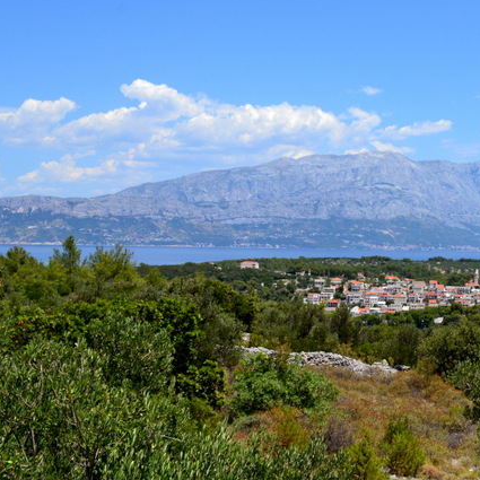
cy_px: 203
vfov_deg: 35.3
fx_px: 753
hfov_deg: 33.8
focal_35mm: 48
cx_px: 412
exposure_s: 1/500
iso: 400
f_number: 11
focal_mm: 20
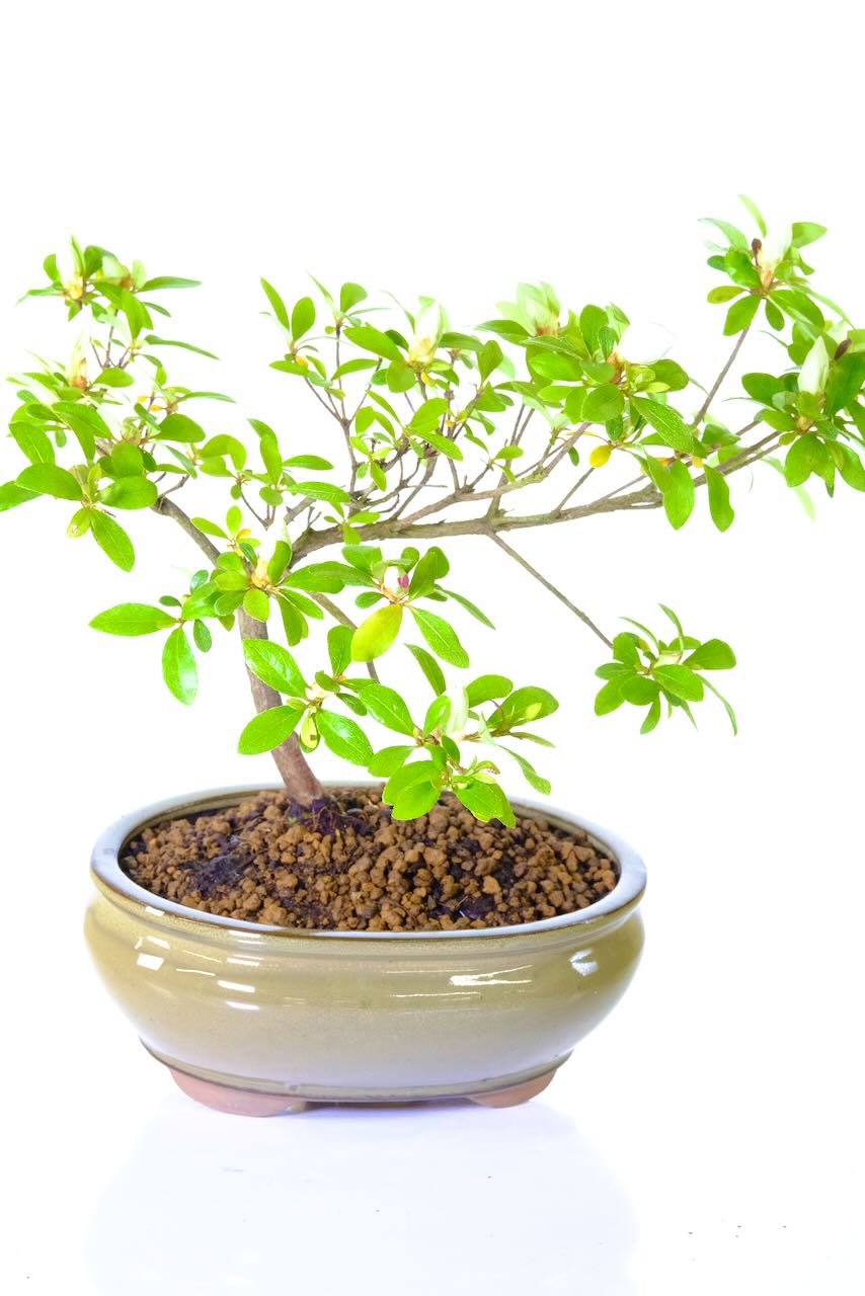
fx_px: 3998
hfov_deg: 12.3
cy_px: 648
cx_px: 432
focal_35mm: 111
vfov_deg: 18.4
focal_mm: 74.1
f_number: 13
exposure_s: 1/13
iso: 2500
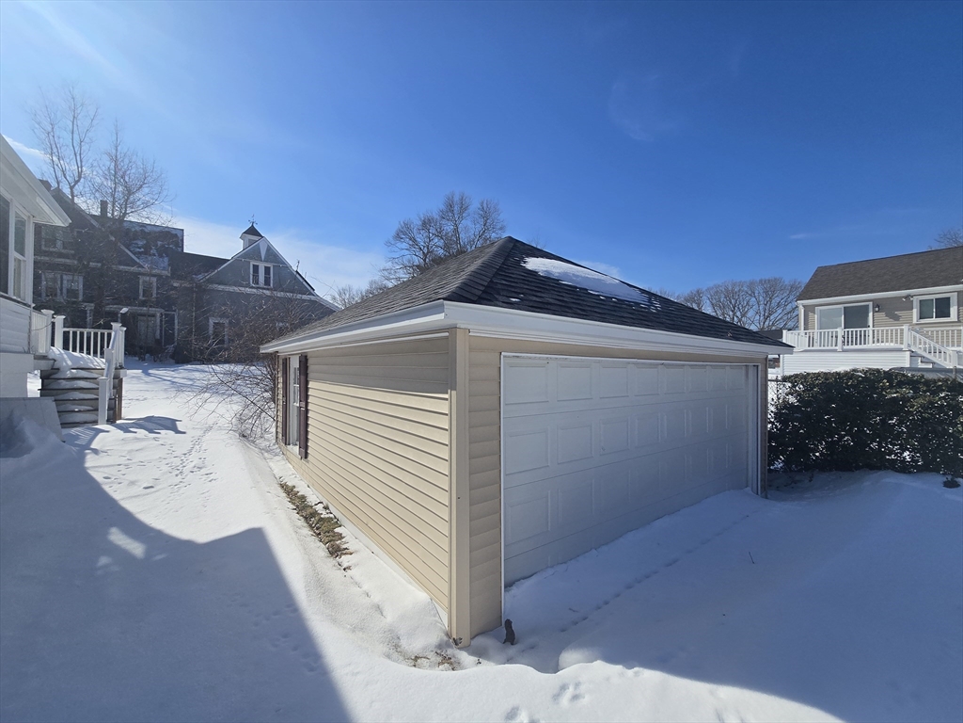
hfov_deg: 106.2
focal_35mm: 13
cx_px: 482
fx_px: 362
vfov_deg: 89.9
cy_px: 362
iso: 50
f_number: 2.2
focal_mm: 2.2
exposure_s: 1/6014
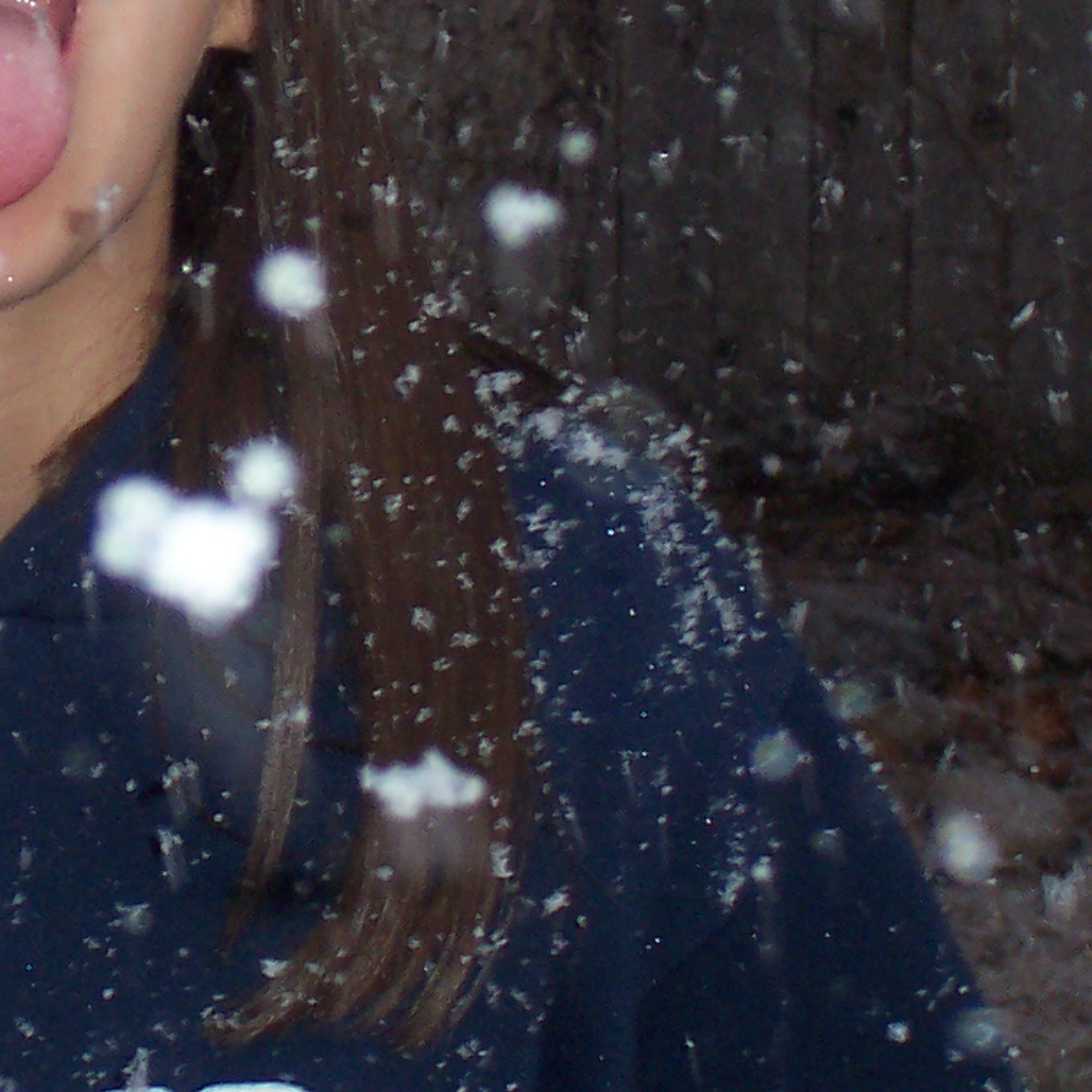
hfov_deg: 6.6
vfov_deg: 6.6
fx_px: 9422
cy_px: 171
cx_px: -101
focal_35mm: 264
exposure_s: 1/90
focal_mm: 16.8
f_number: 4.8
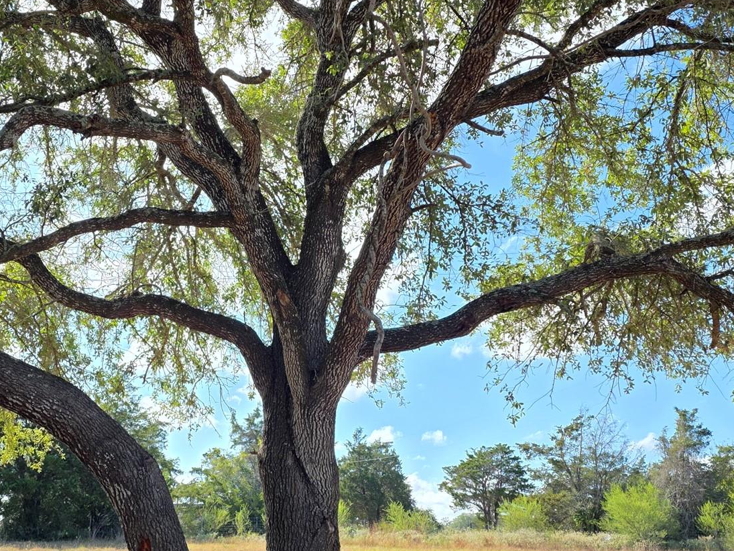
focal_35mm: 43
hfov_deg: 43.2
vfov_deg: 33.6
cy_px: 312
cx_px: 245
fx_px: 912
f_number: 1.7
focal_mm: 6.25
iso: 80
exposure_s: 1/2423
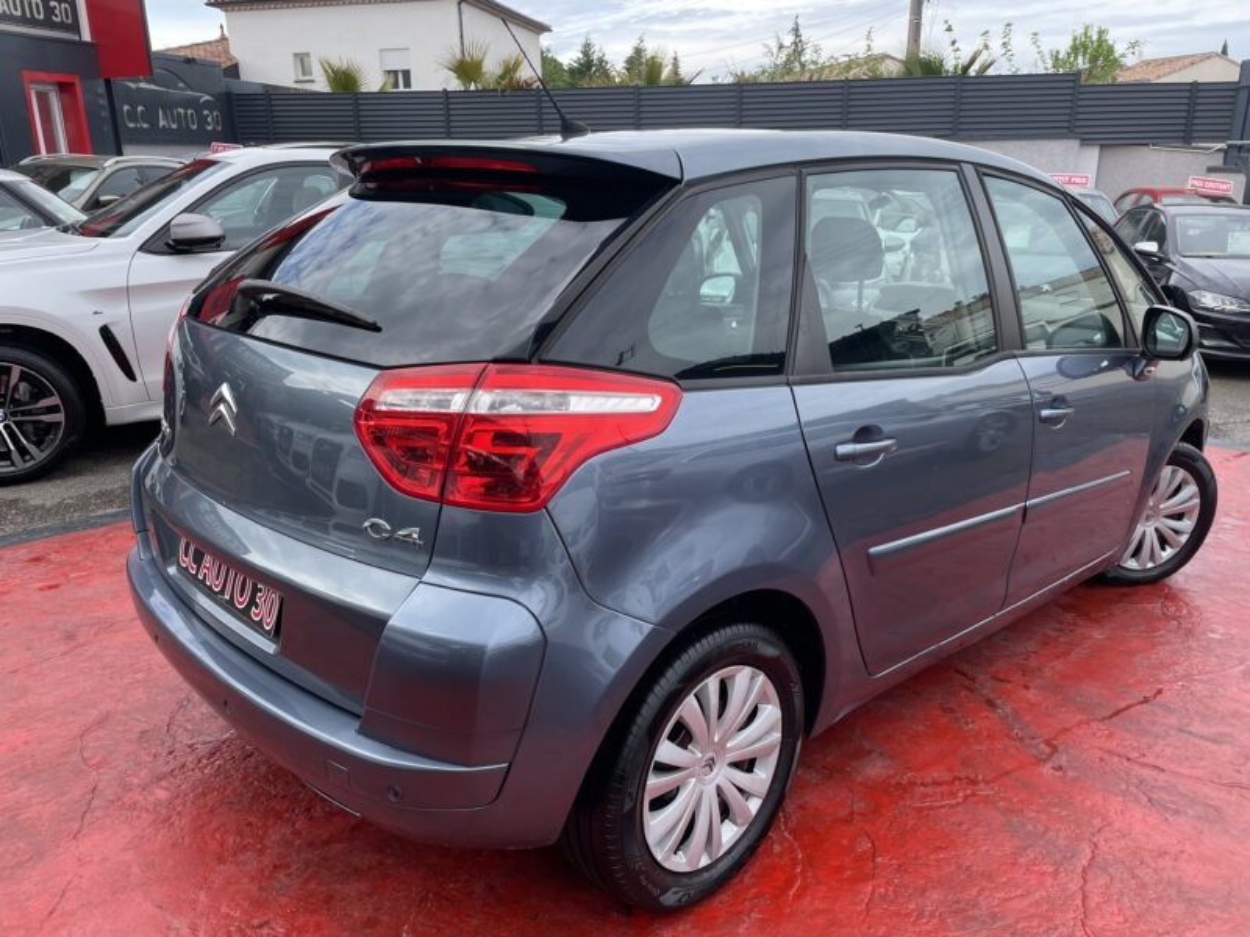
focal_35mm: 26
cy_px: 468
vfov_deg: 53.1
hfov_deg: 67.3
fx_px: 939
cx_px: 625
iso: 32
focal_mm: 4.2
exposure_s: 1/658
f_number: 1.6
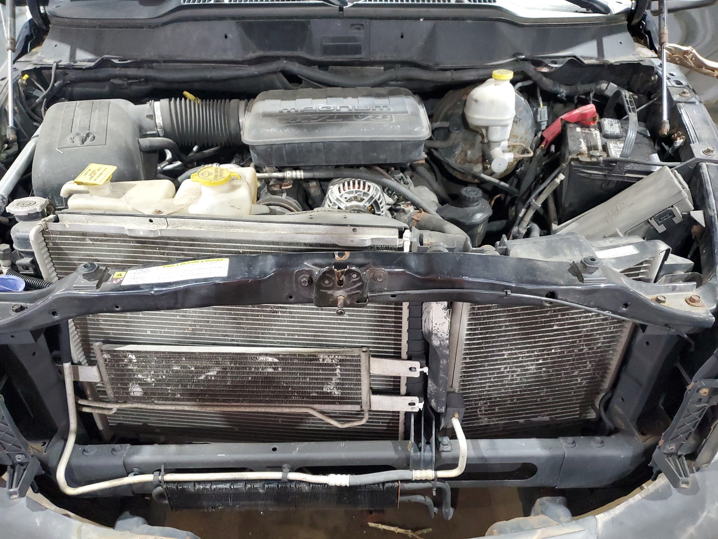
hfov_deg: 67.3
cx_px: 359
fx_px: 539
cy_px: 270
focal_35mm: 26
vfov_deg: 53.1
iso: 334
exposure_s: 1/30
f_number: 1.5
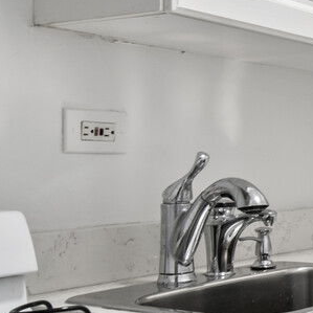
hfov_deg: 21.2
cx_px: 510
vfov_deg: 26.7
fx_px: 655
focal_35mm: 64
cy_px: 207
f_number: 8
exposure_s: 1/2.5
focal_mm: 10
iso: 100
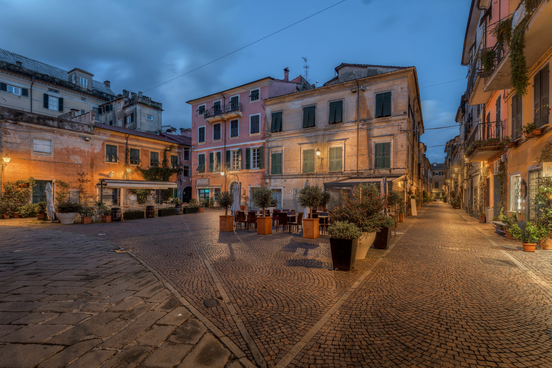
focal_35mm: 16
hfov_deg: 95.0
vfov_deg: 72.1
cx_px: 276
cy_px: 184
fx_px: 253
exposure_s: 10
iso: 100
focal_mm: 11
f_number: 9
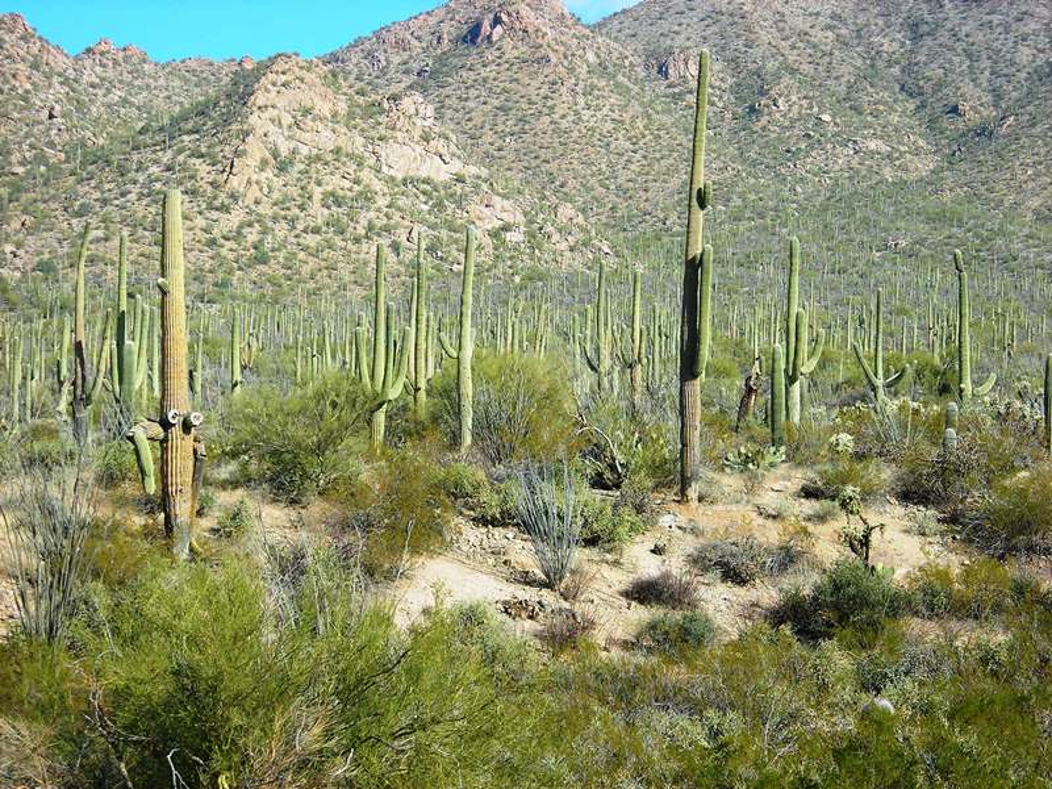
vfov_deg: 14.4
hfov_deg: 19.1
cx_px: 526
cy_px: 394
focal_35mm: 103
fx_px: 3130
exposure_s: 1/231
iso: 50
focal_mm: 17
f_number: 4.9
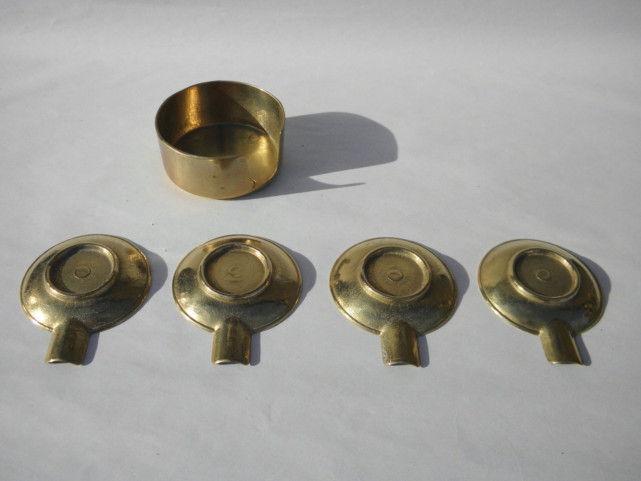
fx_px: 630
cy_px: 240
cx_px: 320
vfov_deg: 41.8
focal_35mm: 34
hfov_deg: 54.0
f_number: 7.4
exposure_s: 1/320
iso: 100
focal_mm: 6.2
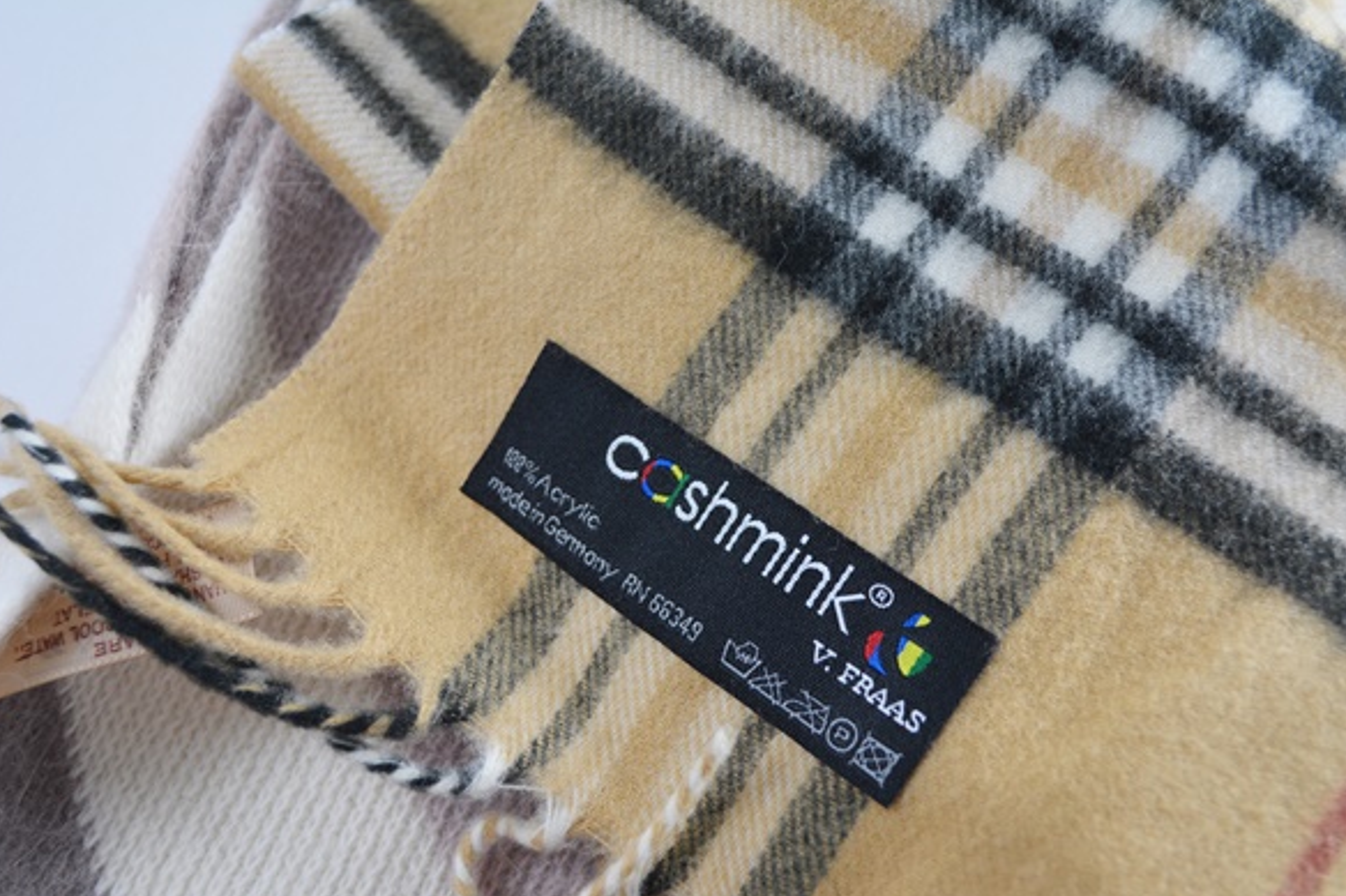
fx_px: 1383
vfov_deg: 35.9
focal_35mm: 37
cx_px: 675
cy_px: 451
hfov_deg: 51.9
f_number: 5
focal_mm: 24
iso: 400
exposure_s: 1/100
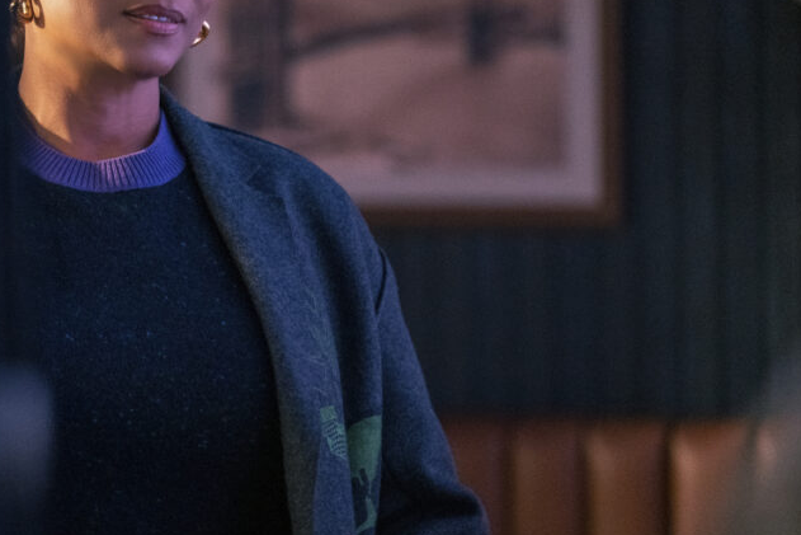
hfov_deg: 10.4
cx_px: 188
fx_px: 4406
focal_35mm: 198
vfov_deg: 6.9
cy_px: 111
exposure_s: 1/160
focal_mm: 122
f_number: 2.8
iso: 4000
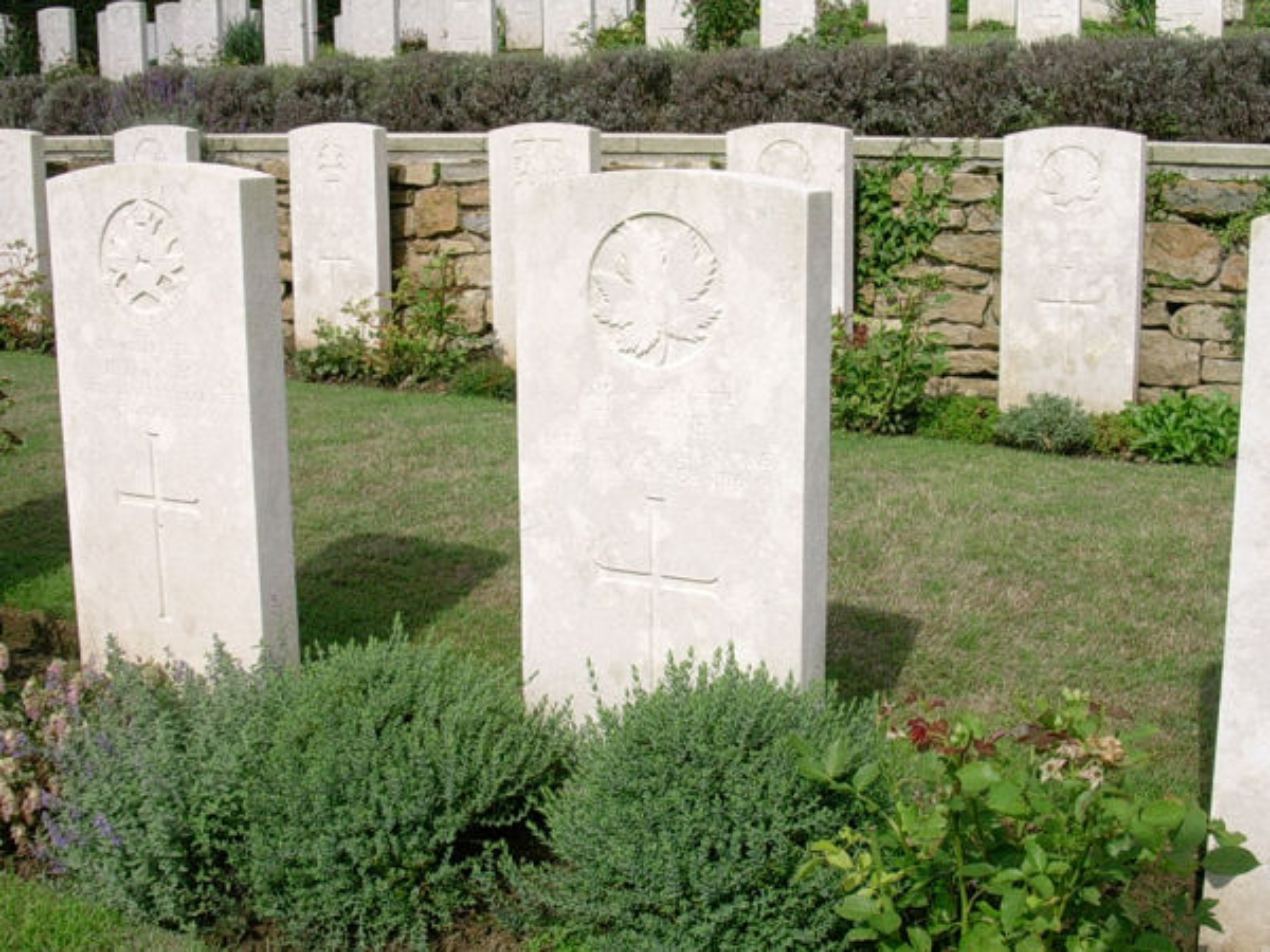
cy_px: 476
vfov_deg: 32.2
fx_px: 1651
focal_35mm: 45
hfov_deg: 42.1
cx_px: 635
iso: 70
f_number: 5.8
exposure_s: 1/430
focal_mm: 6.7
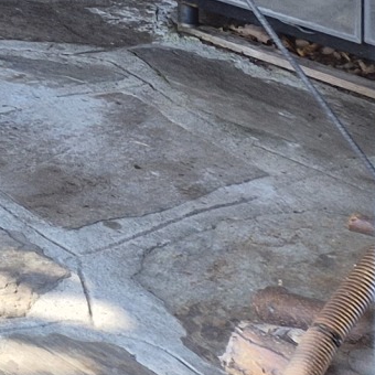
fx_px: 1875
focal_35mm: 153
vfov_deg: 9.9
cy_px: -548
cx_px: -957
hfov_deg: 8.3
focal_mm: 5.4
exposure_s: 1/180
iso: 40
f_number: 1.8
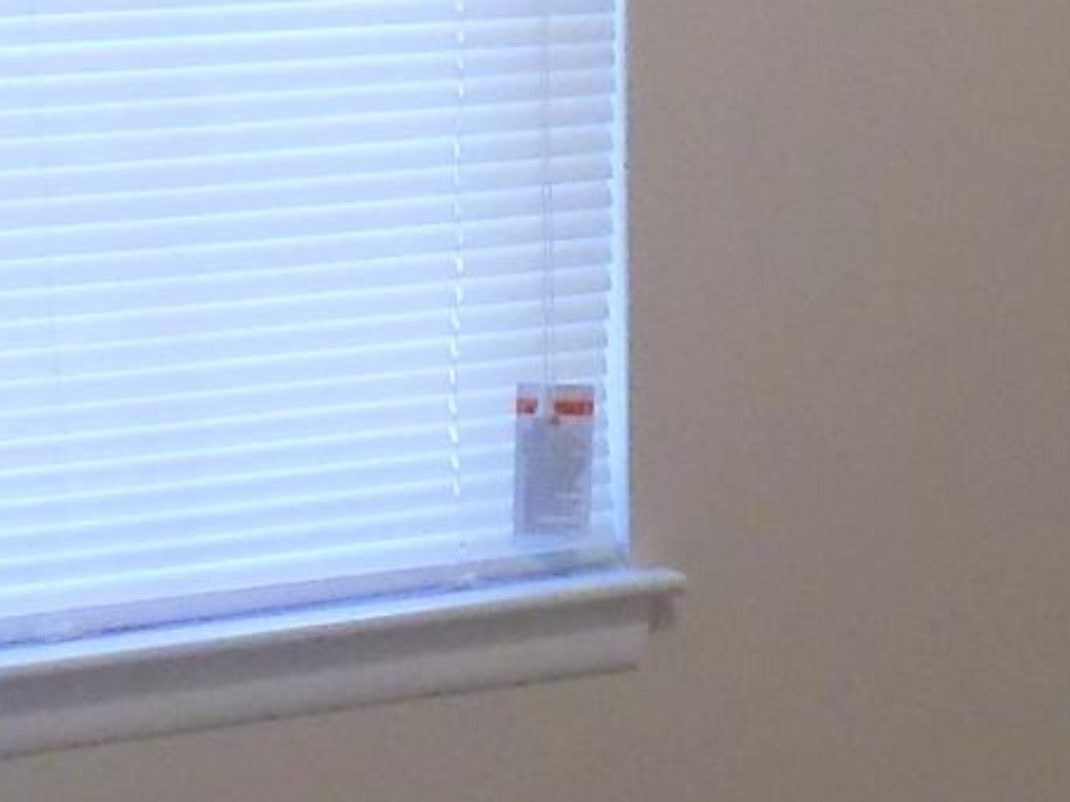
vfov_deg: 9.7
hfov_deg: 12.8
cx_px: 1091
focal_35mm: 152
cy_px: 231
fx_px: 4696
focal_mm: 4
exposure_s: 1/30
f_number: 3.1
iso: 250
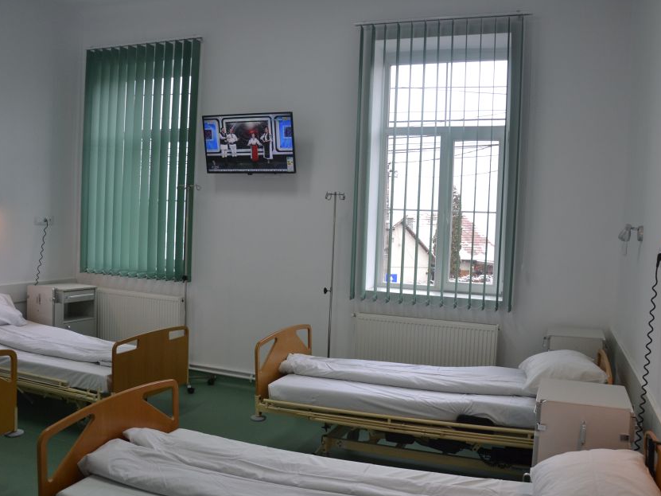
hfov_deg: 59.9
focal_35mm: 30
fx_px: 573
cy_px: 248
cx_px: 351
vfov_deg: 46.8
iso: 400
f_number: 5.6
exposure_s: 1/100
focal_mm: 18
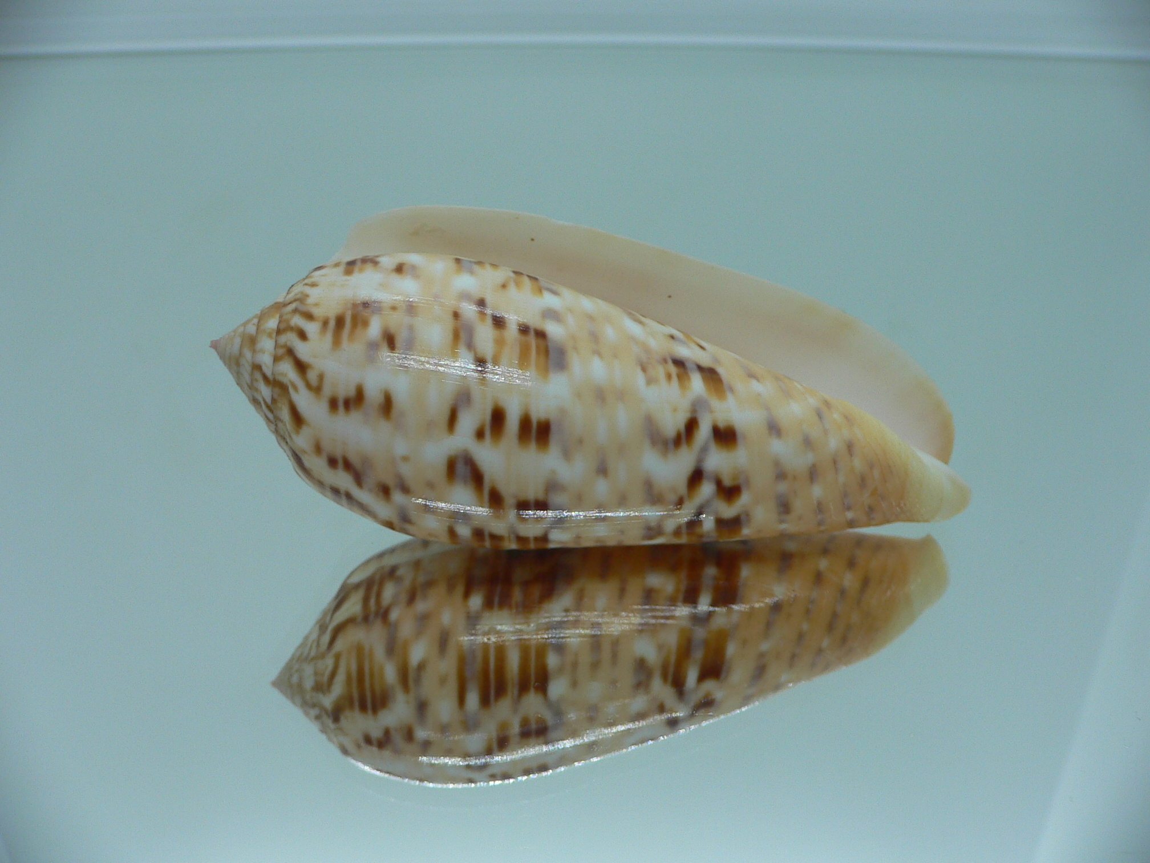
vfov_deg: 40.7
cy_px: 432
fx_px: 1163
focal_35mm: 35
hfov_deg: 52.6
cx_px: 575
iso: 80
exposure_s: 1/60
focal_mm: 4.6
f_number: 2.8
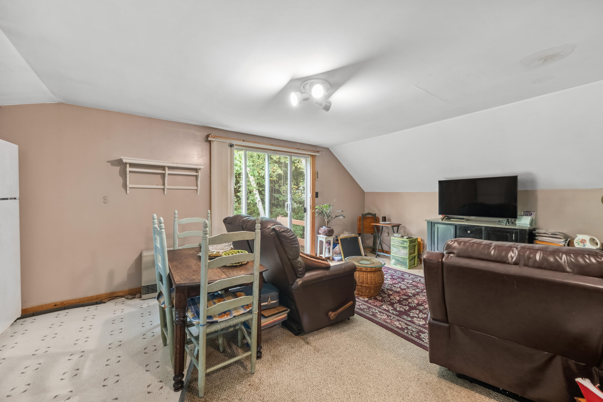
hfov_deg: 104.3
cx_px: 302
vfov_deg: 81.2
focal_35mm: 14
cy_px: 201
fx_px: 234
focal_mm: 9.2
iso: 500
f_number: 8
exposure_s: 1/2
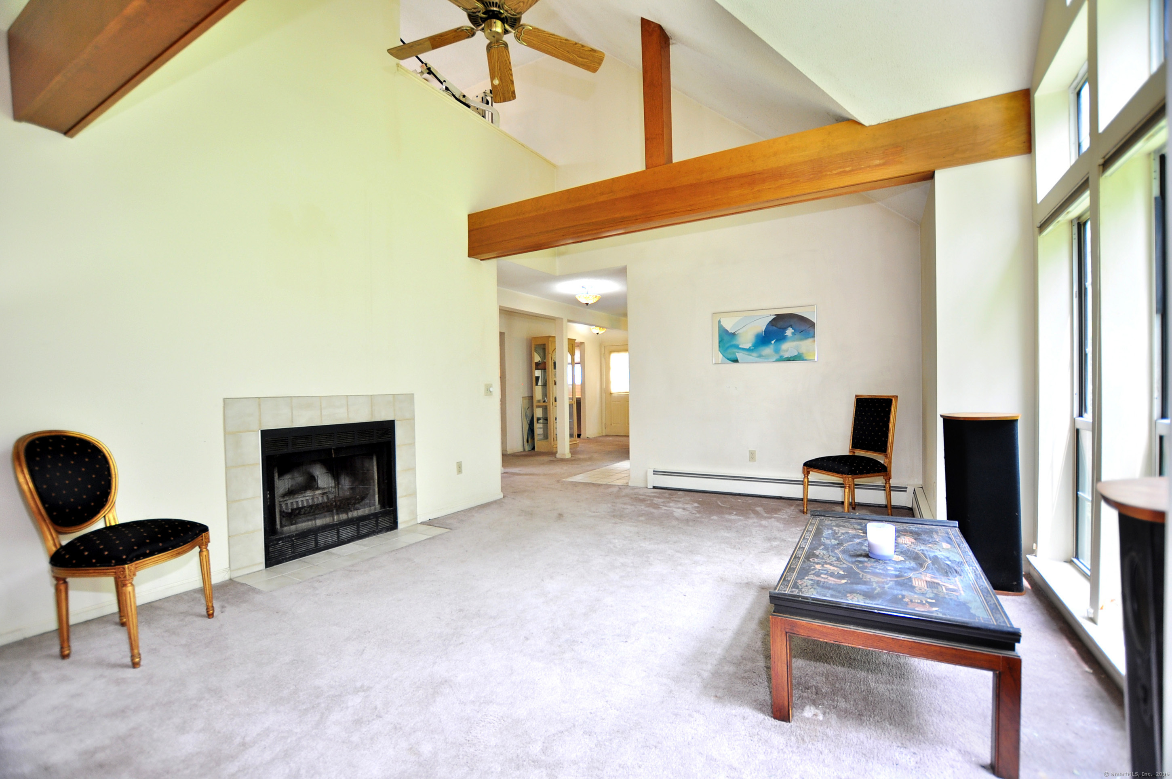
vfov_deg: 77.2
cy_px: 390
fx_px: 488
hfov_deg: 100.5
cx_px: 586
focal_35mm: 15
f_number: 3.5
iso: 250
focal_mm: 10
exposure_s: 1/50
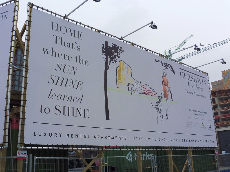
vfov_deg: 36.8
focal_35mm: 39
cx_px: 115
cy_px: 86
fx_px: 259
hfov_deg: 47.9
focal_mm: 6.9
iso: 100
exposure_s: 1/800
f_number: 5
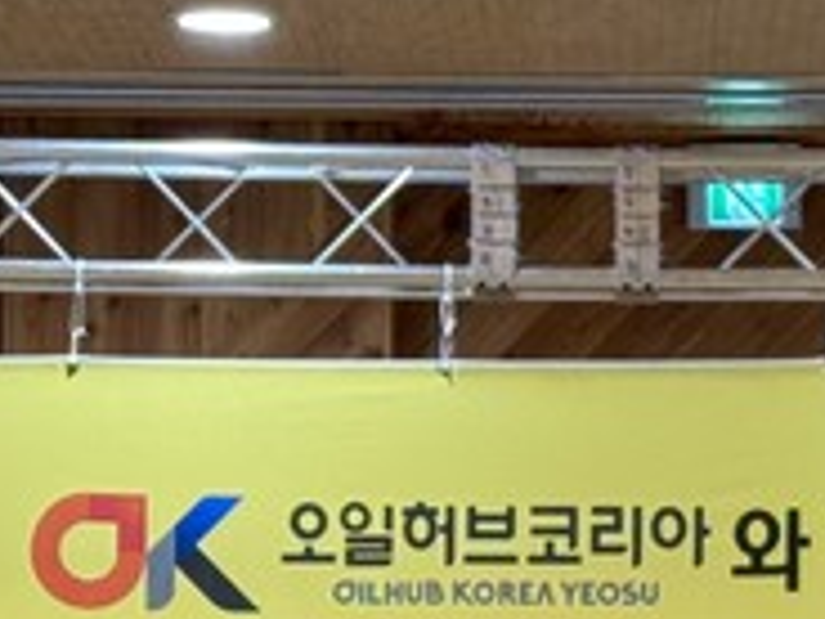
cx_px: 592
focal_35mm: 251
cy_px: 1099
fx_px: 5982
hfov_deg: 7.9
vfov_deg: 5.8
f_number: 1.78
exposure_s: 1/60
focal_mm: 6.76
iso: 64
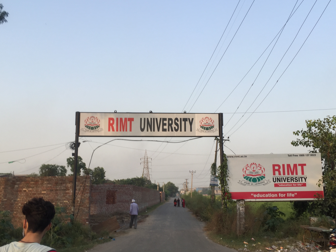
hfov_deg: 51.3
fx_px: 349
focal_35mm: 36
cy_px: 151
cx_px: 161
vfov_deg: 39.5
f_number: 2.2
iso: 32
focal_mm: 4.15
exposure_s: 1/430
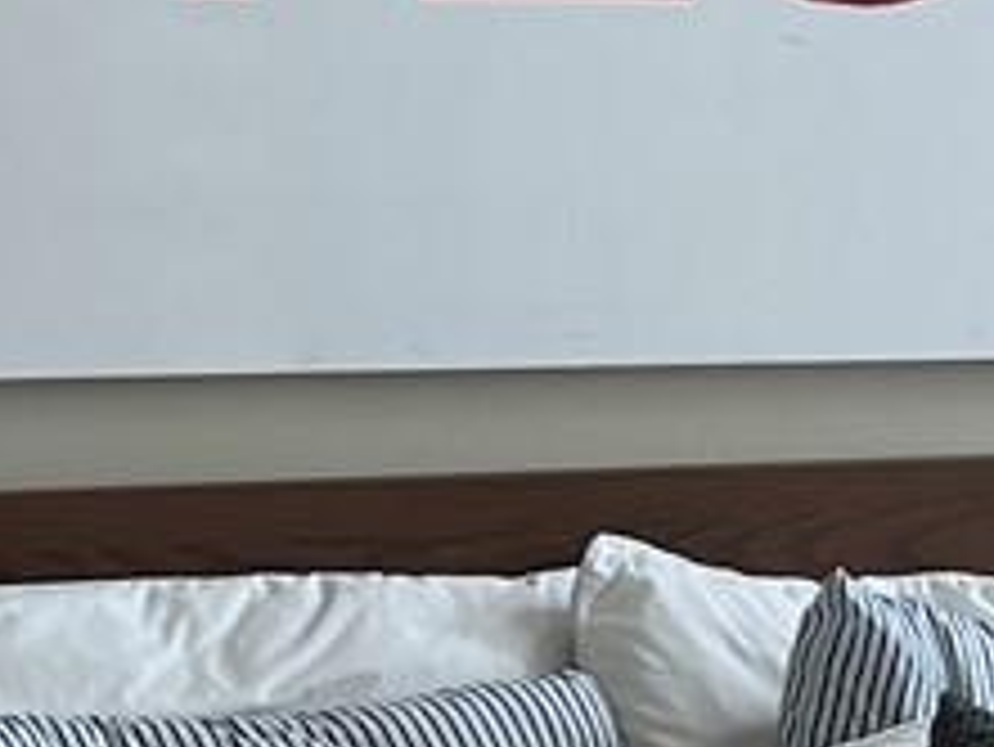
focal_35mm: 188
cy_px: 207
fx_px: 5401
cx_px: 1174
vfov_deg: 7.9
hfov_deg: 10.4
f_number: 1.5
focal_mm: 5.7
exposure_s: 1/161
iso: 50
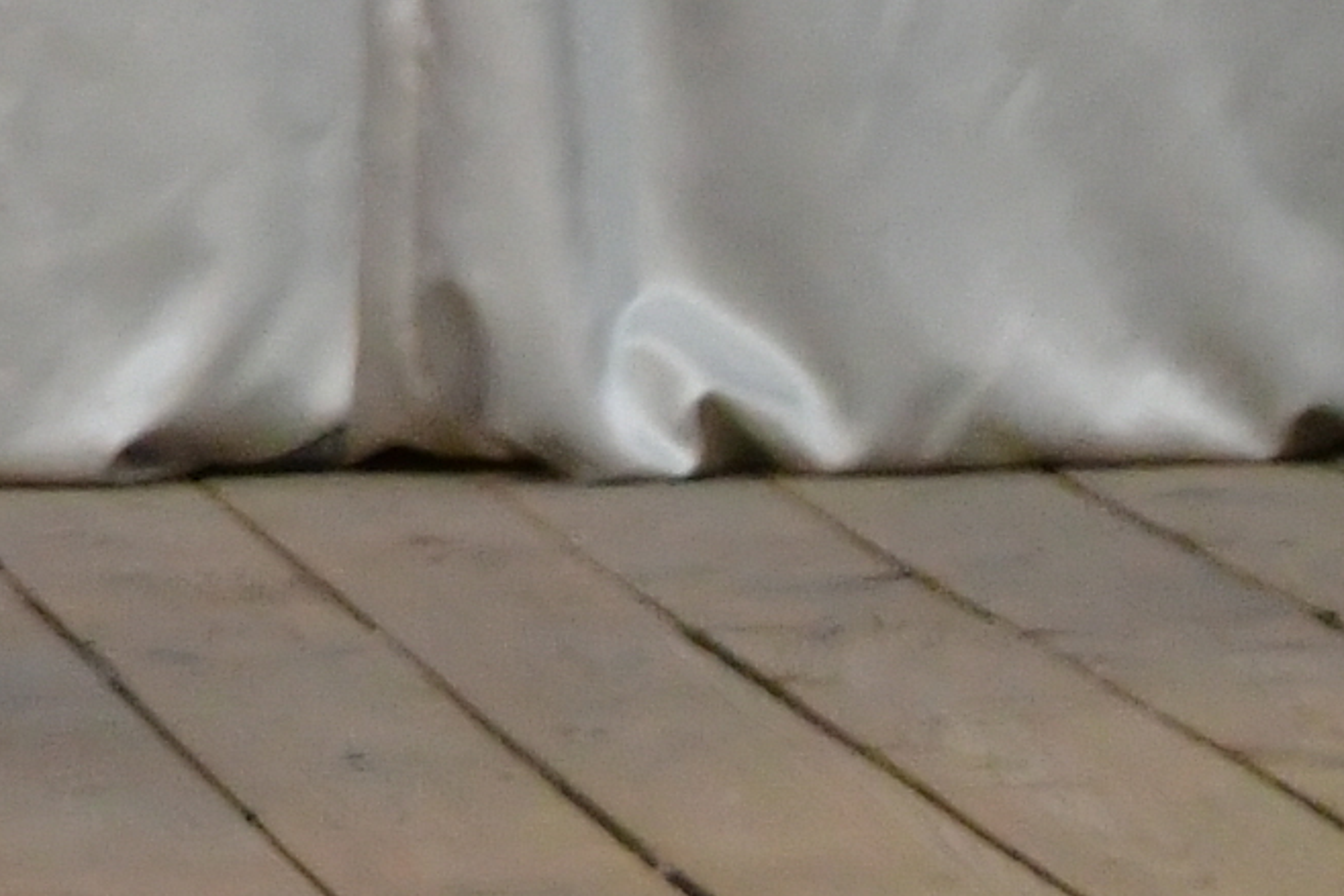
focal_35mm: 457
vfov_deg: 3.0
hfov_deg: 4.3
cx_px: -2817
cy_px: -1151
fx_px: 17064
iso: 1800
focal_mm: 48
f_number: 4.8
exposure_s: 1/200
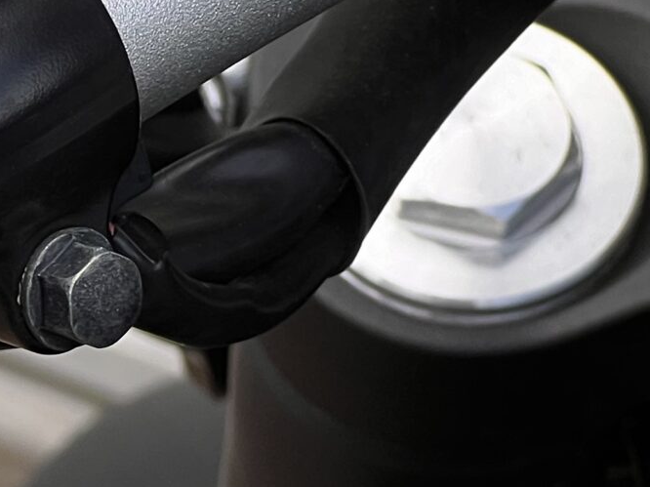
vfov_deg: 5.0
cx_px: -443
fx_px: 5556
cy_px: 466
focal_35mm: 296
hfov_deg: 6.6
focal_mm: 9
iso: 32
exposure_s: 1/237
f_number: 2.8
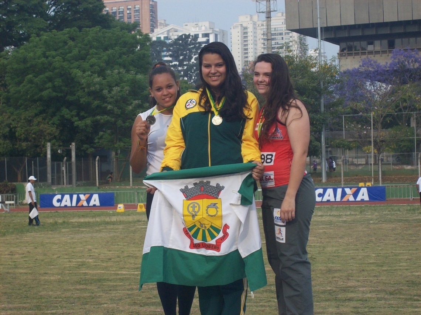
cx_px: 210
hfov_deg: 18.2
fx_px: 1313
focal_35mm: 108
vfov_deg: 13.7
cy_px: 158
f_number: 4.8
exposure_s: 1/304
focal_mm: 18
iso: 80
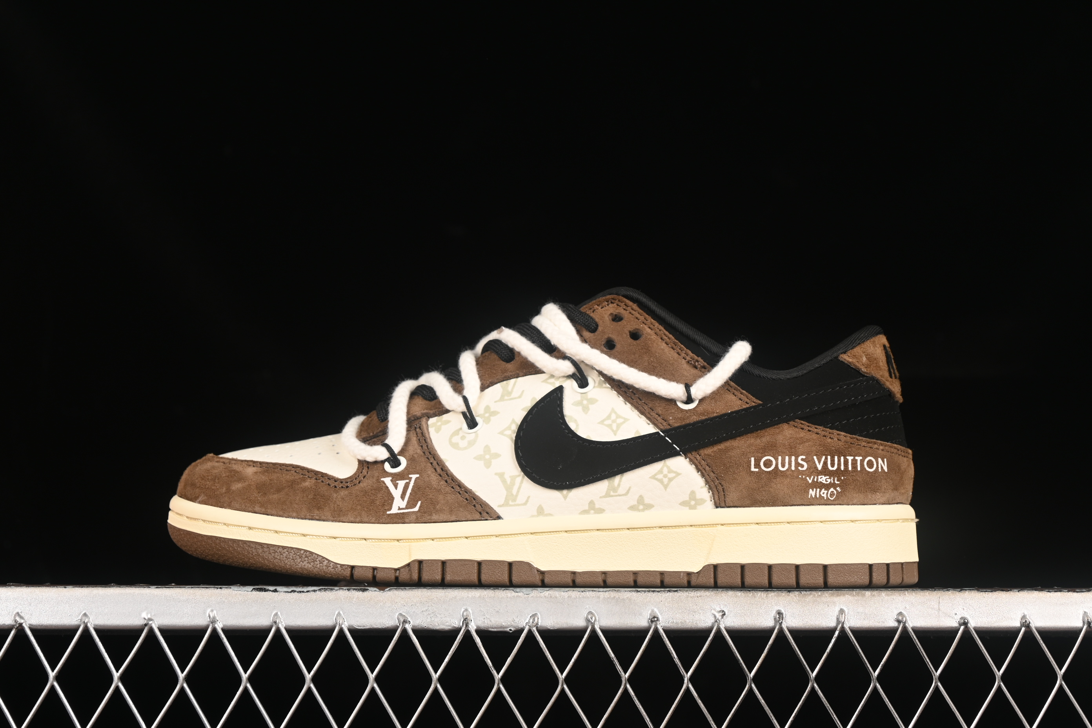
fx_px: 2275
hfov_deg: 27.0
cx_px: 546
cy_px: 364
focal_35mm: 75
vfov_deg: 18.2
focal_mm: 50
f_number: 7.1
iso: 160
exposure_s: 1/80
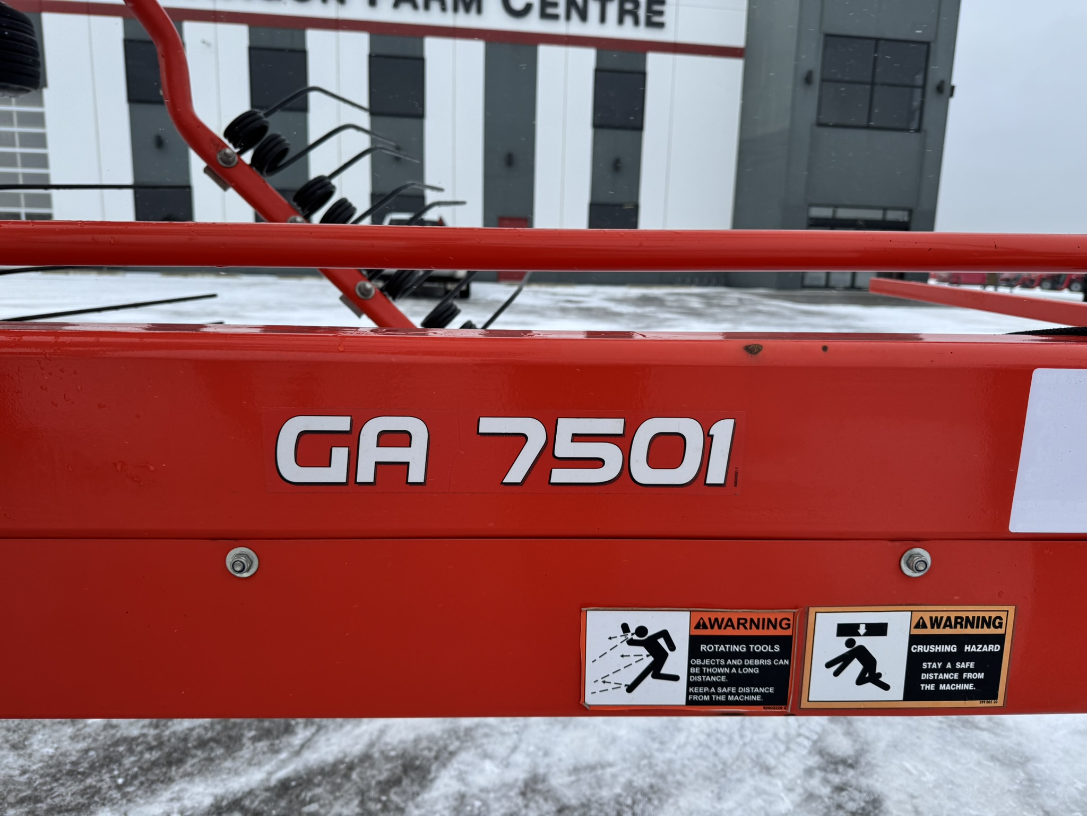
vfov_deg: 56.8
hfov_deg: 71.6
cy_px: 408
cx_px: 544
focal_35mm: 24
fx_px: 754
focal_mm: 6.76
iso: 80
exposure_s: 1/1488
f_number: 1.78
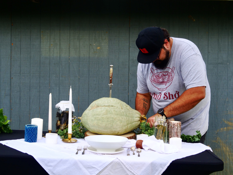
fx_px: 337
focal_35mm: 50
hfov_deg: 38.2
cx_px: 116
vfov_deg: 29.1
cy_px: 88
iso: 200
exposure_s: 1/200
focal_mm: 25
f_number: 6.3
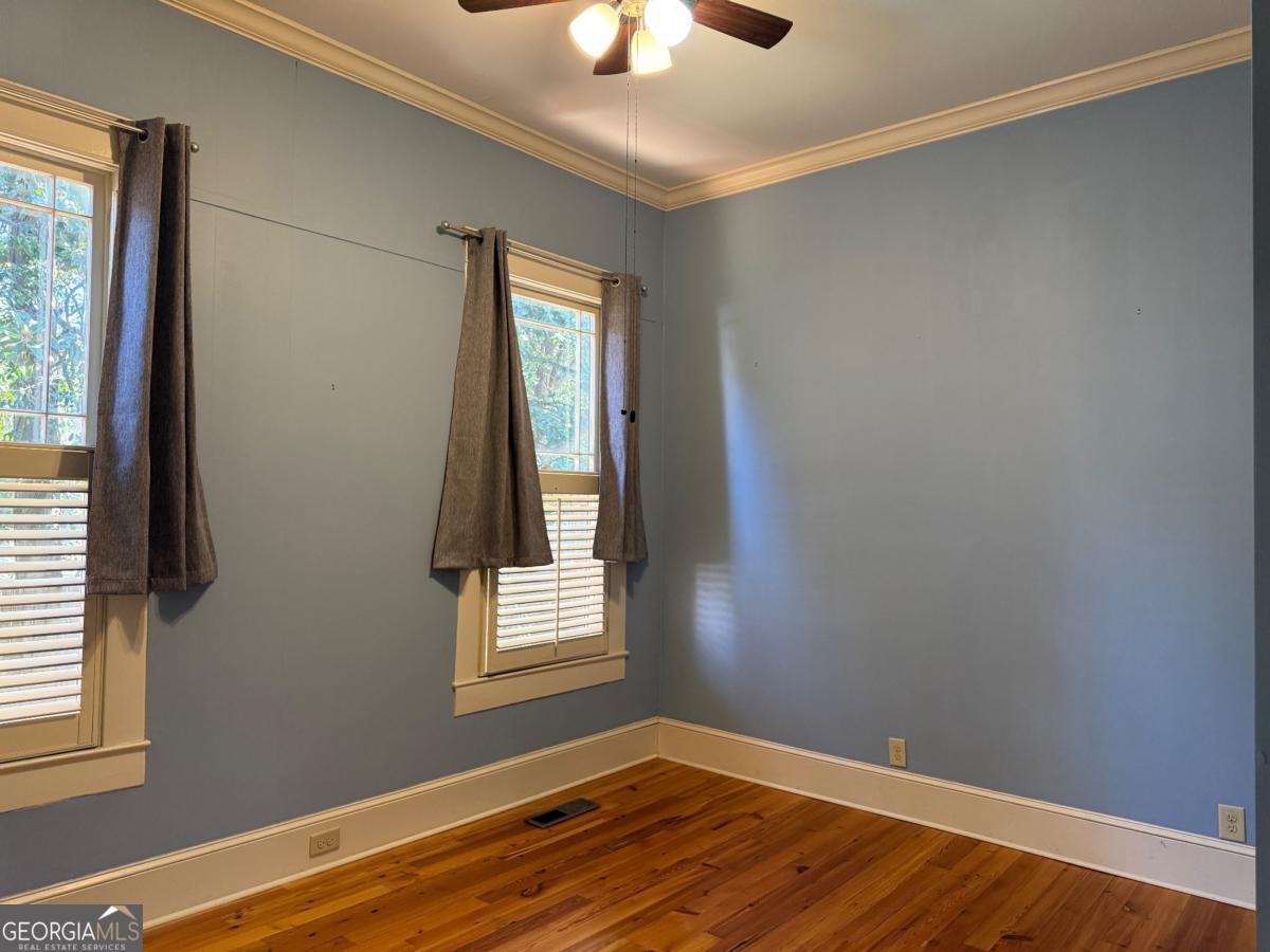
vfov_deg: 56.8
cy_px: 476
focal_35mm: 24
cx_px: 635
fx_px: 881
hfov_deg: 71.6
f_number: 1.78
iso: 250
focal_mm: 6.76
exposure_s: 1/60
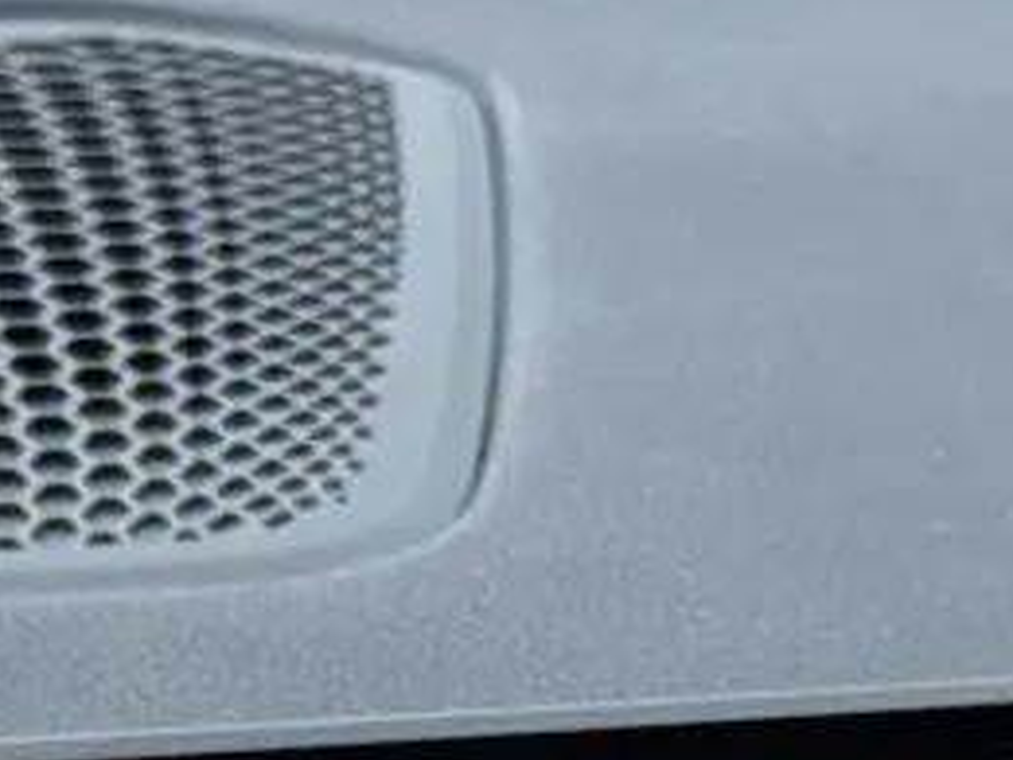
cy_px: 1688
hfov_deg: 7.4
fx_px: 7784
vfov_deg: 5.4
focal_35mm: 266
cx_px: 358
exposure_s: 1/40
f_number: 1.78
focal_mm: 6.76
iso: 500
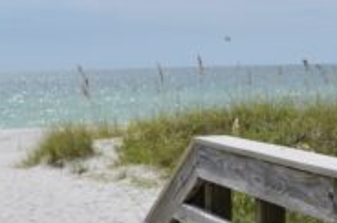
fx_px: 1280
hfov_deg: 15.0
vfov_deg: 10.0
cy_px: 145
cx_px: 150
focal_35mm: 137
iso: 110
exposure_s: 1/250
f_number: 8
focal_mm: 28
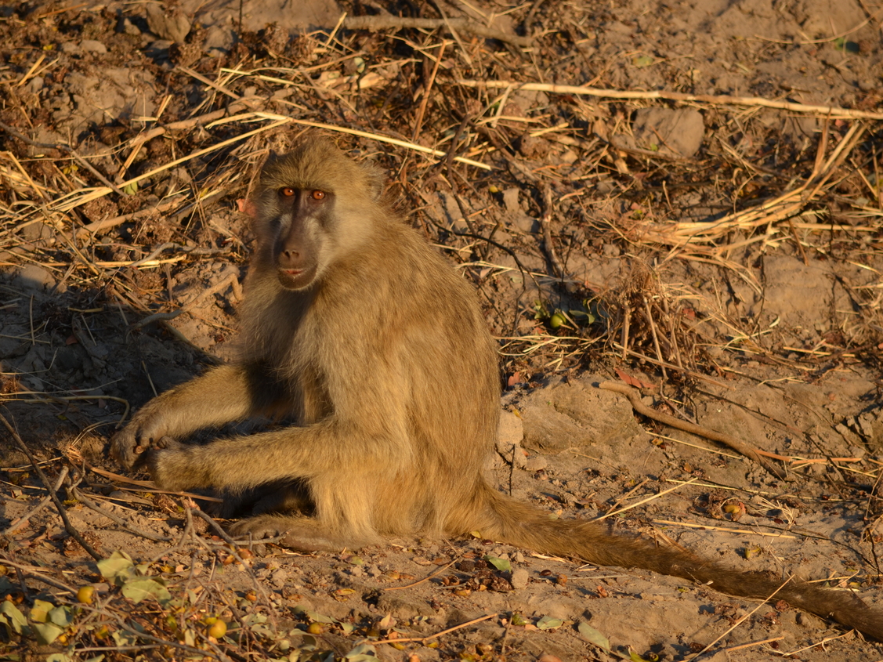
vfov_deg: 3.5
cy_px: 331
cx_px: 454
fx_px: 10840
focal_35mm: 425
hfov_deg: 4.7
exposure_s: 1/500
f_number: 5.6
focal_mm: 260
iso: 220
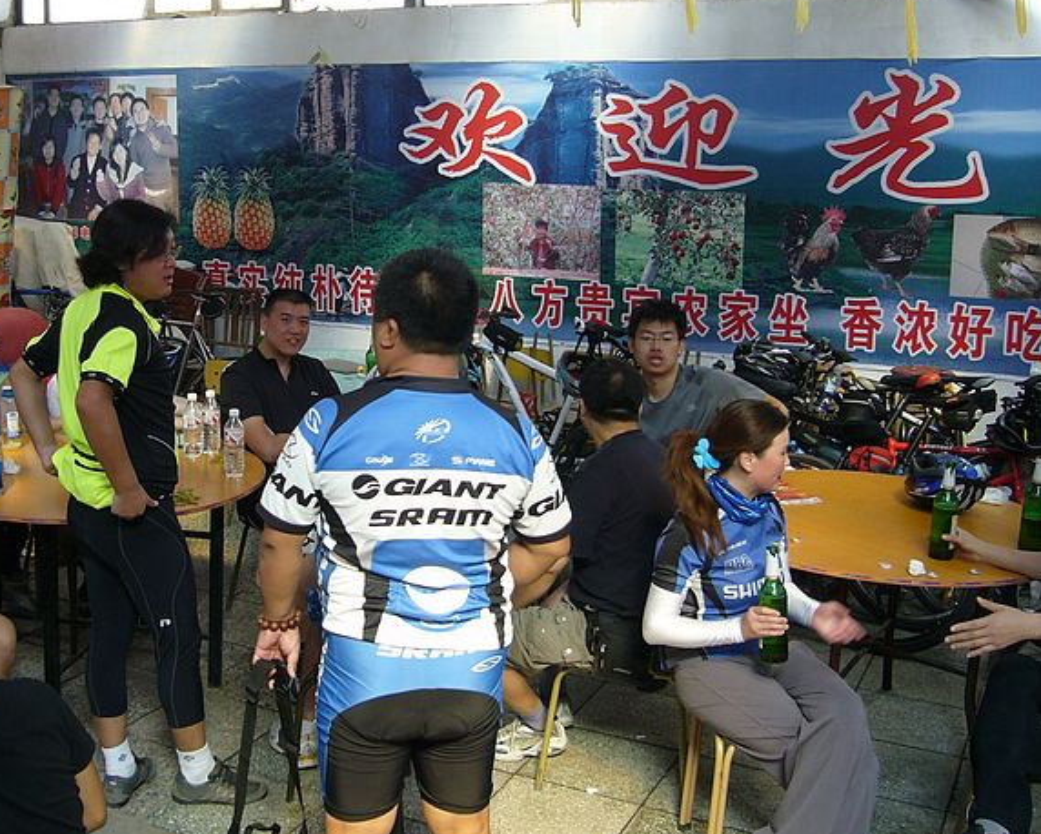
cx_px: 406
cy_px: 378
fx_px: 1325
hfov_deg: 42.6
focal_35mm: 43
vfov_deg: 34.9
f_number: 2.8
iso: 80
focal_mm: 4.6
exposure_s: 1/60
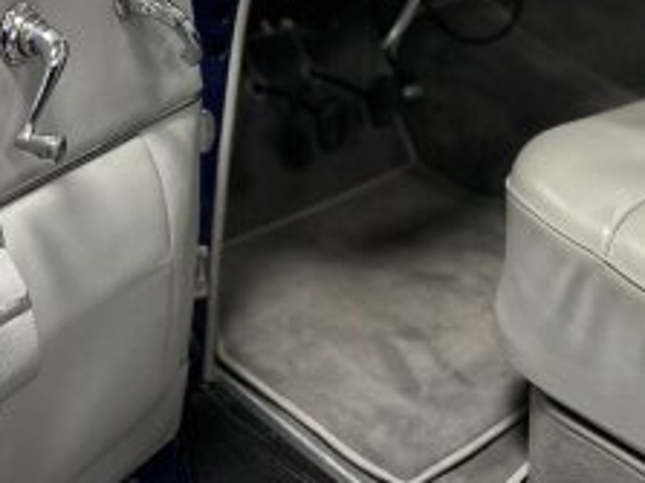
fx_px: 1285
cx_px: 362
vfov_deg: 21.1
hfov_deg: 28.2
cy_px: 119
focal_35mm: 69
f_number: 1.78
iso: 200
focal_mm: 6.86
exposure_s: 1/50
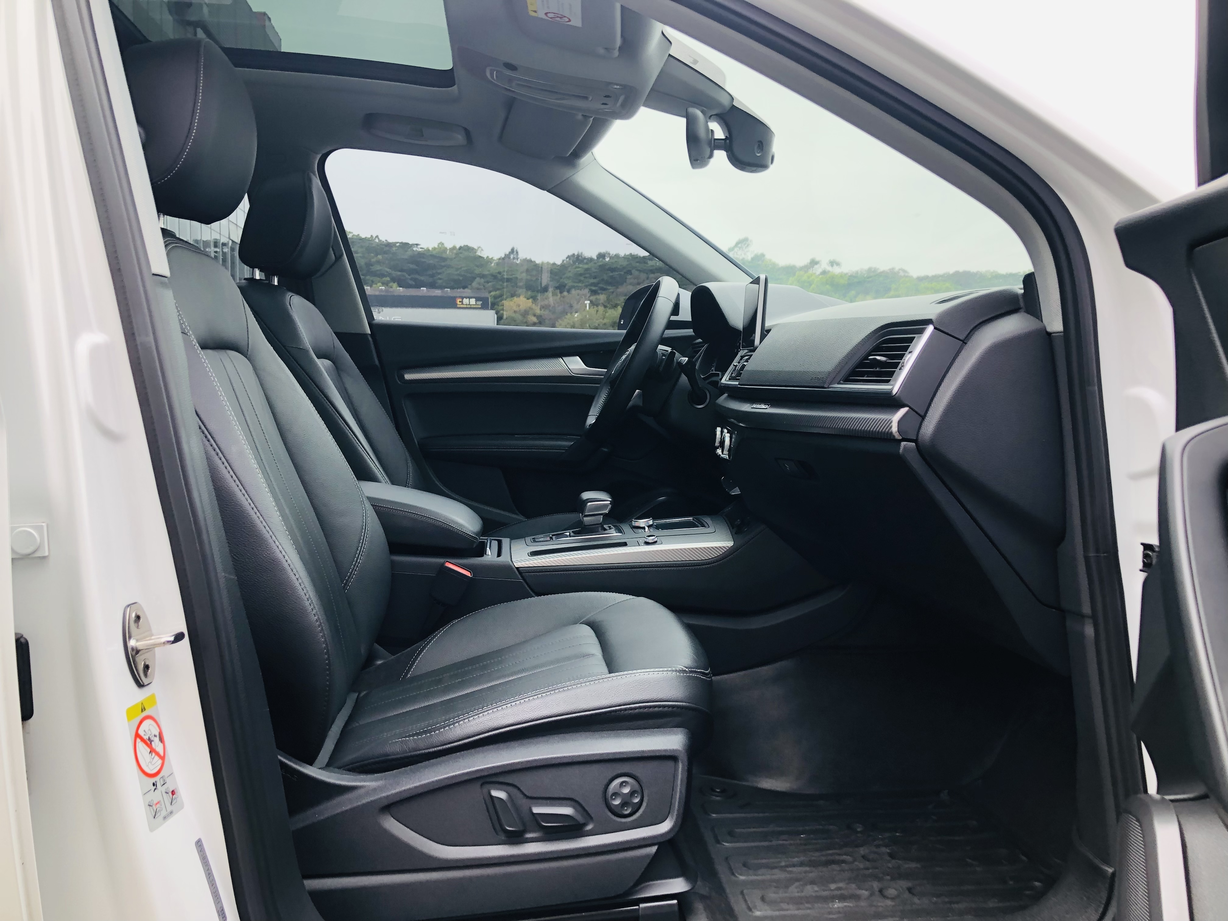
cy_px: 460
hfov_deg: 63.4
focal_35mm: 28
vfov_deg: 49.7
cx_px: 614
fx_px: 993
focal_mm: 3.99
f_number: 1.8
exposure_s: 1/159
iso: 20
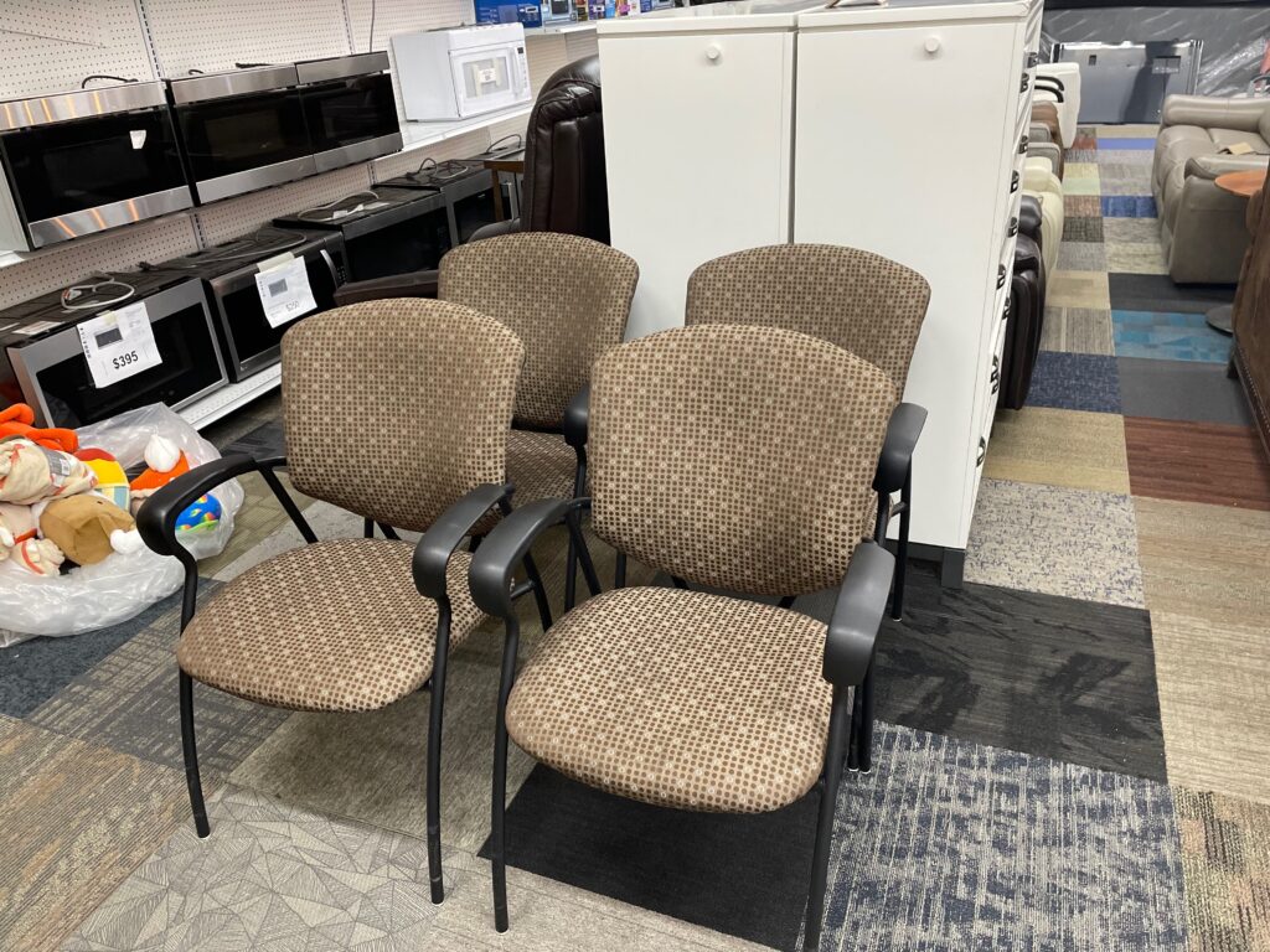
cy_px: 476
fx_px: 954
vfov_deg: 53.1
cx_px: 635
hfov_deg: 67.3
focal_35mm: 26
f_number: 1.6
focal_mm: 4.2
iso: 250
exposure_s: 1/60
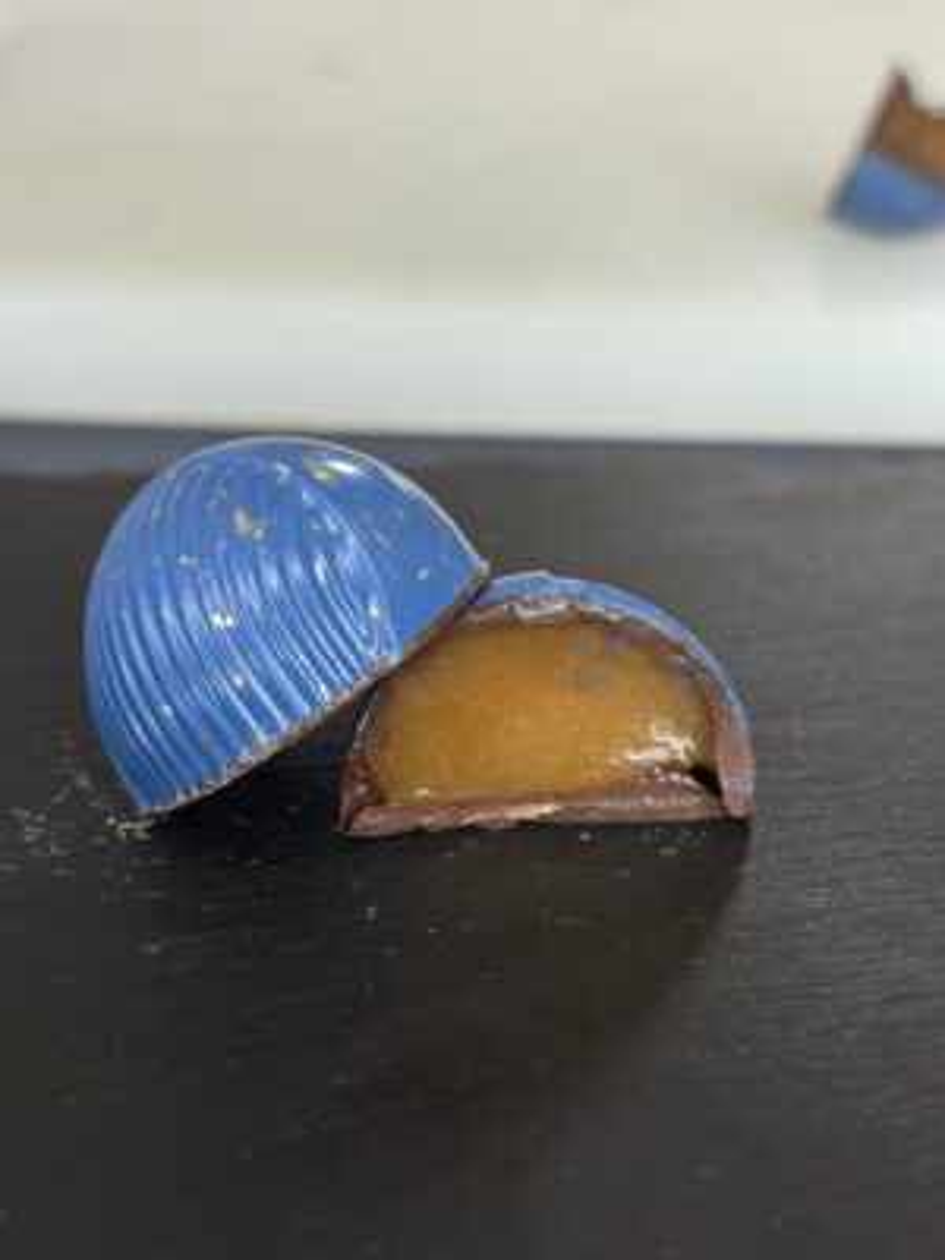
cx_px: 472
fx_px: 1893
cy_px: 630
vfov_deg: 36.8
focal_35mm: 52
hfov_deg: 28.0
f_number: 1.6
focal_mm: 5.96
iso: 80
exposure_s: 1/120
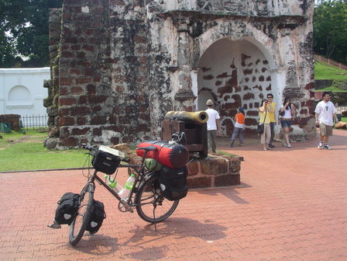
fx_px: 371
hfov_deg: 50.1
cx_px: 174
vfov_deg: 38.7
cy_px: 130
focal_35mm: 37
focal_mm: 5.7
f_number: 6.9
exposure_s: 1/100
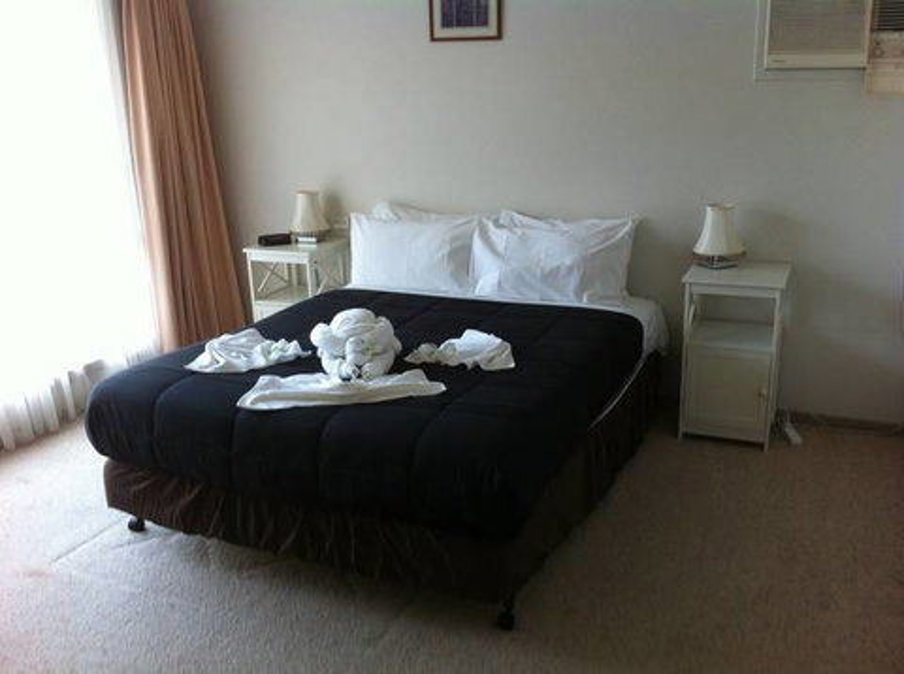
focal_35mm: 35
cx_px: 452
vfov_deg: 40.6
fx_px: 912
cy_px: 337
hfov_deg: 52.7
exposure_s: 1/15
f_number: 2.8
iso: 125
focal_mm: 3.85
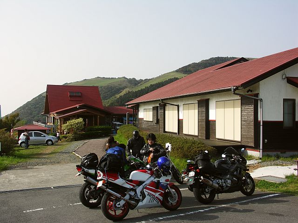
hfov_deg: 51.4
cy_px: 112
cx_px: 149
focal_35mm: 36
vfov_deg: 39.7
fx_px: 310
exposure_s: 1/200
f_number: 5.6
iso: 50
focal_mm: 9.5
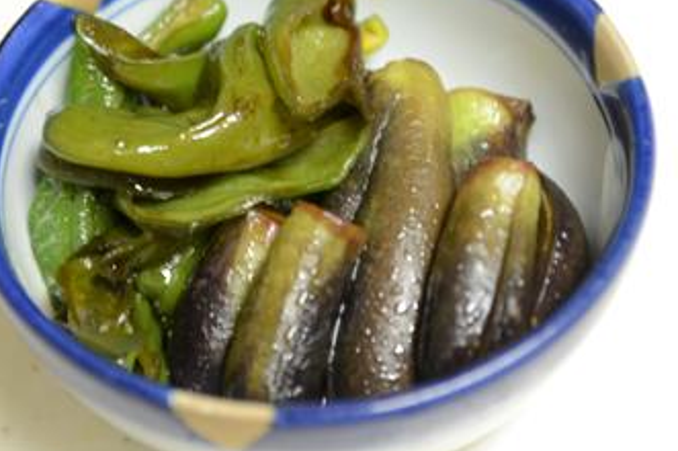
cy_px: 188
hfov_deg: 19.5
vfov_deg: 13.0
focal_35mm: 105
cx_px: 340
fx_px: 1976
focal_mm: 58
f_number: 4
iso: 400
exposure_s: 1/8
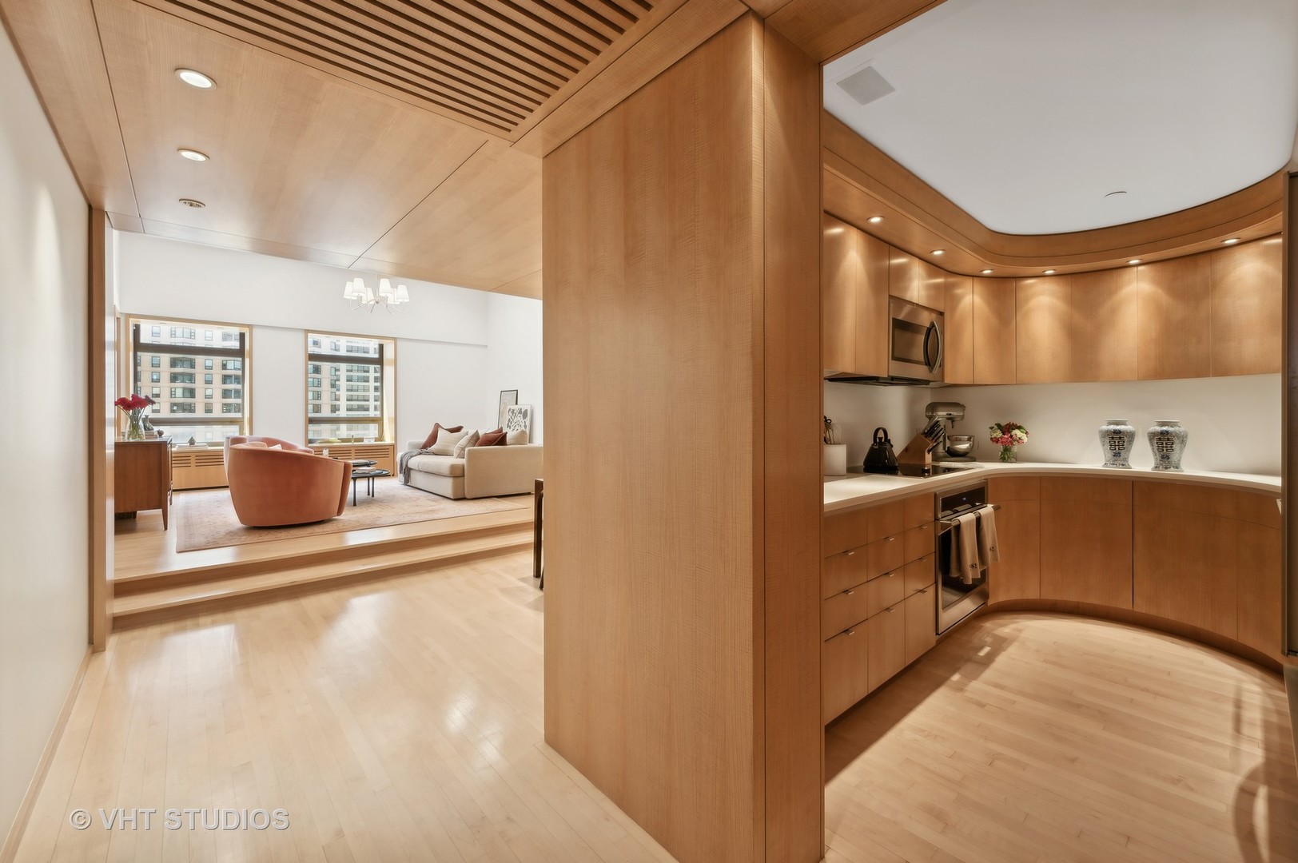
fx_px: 504
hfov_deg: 104.3
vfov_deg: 81.1
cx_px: 649
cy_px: 432
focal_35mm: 14
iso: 100
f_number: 10
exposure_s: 1/2.5
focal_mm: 14
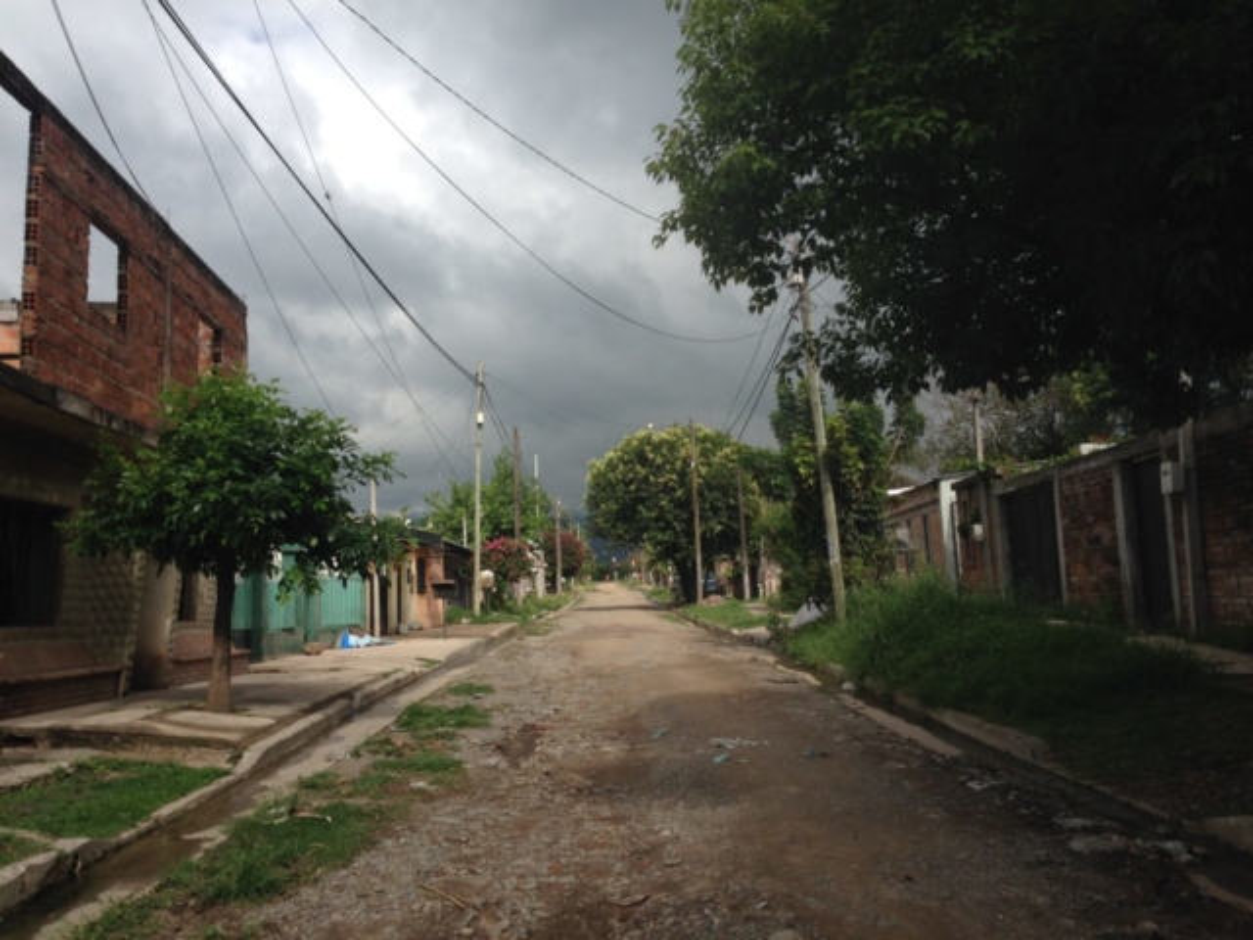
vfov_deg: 42.9
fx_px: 1195
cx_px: 626
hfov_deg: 55.4
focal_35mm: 33
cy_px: 470
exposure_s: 1/1642
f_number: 2.4
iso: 50
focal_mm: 4.12
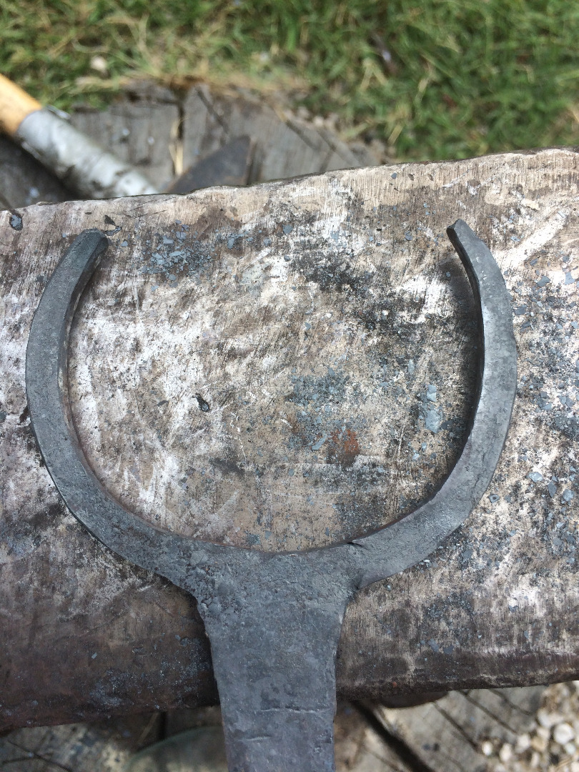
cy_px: 386
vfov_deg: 61.7
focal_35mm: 29
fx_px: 647
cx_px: 290
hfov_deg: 48.2
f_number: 2.2
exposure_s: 1/1282
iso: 32
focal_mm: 4.15
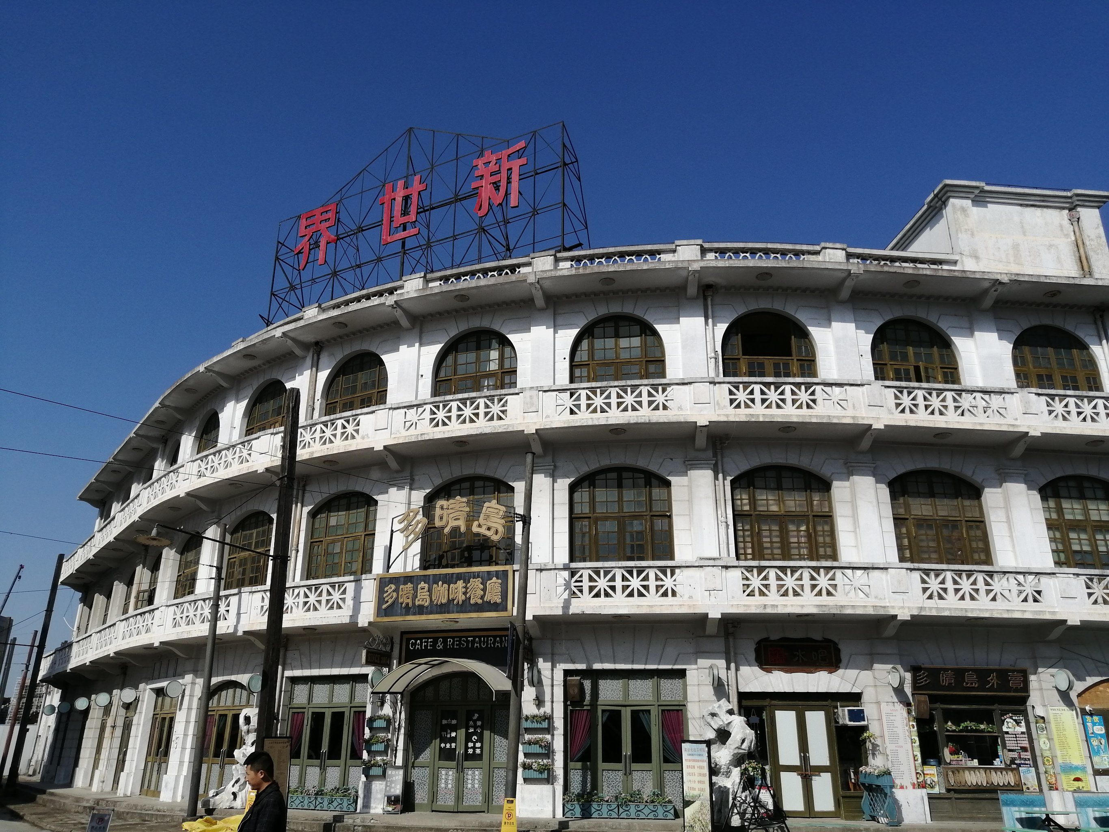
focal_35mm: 27
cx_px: 554
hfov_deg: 65.3
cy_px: 416
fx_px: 865
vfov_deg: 51.4
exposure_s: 1/3333
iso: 50
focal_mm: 3.88
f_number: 1.8
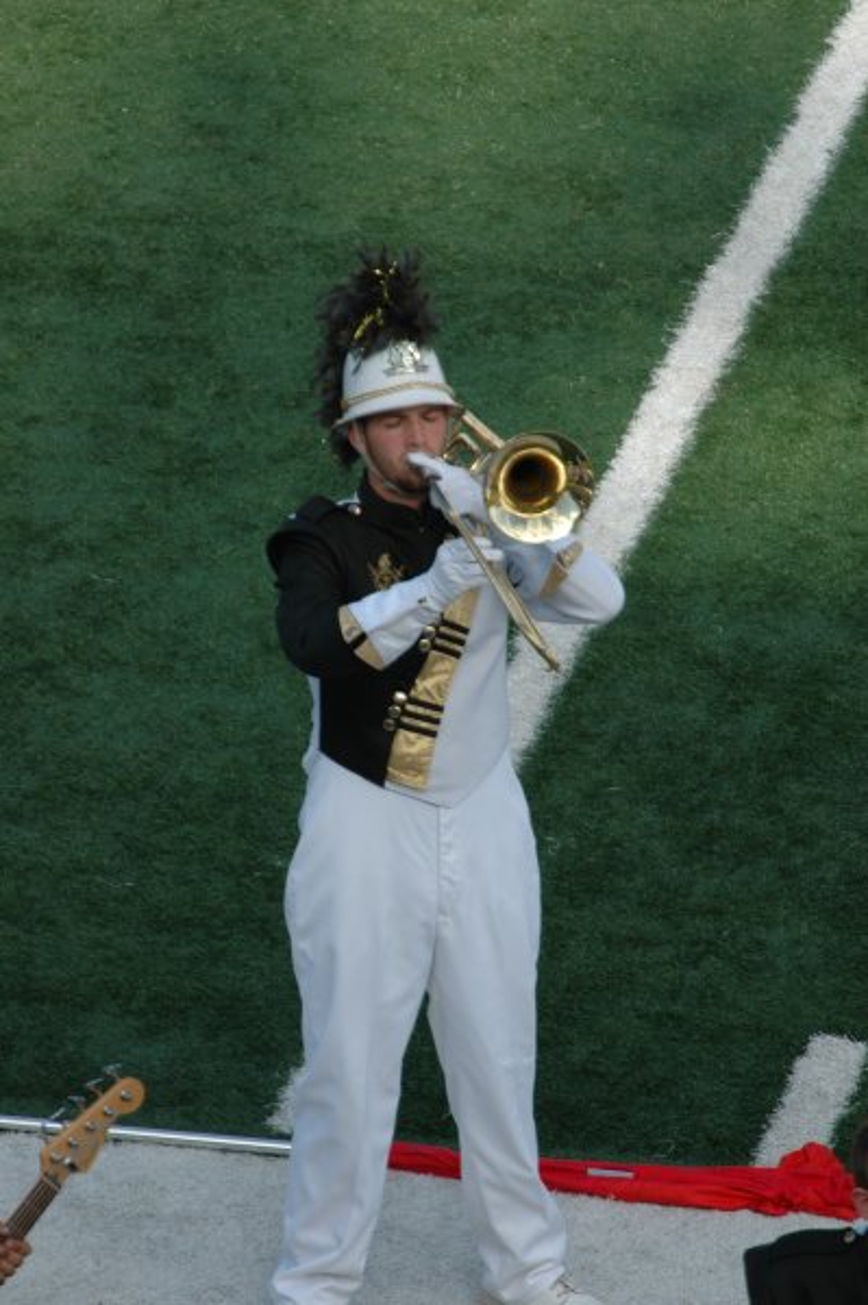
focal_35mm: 600
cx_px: 434
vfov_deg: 3.4
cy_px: 652
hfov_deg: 2.3
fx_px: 21736
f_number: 5.6
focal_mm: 400
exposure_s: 1/640
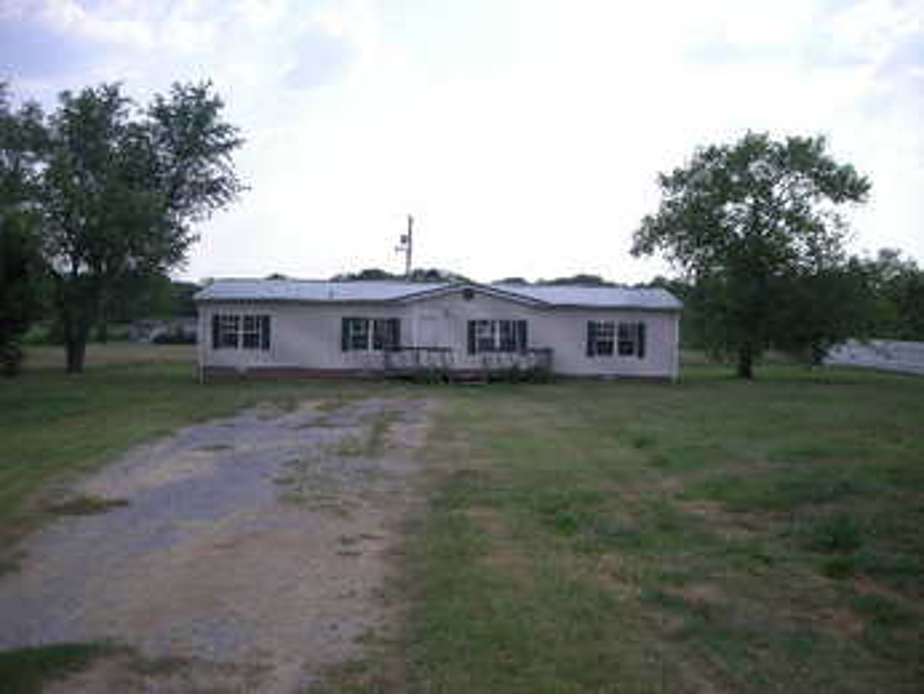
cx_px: 462
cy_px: 347
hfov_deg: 52.6
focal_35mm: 35
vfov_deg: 40.7
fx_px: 935
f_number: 5.7
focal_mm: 5.7
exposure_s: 1/212
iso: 50
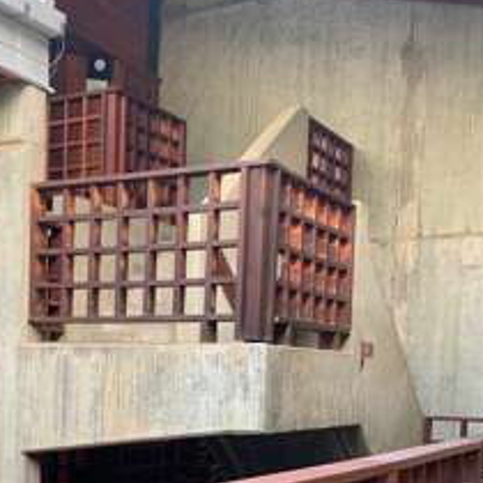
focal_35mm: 56
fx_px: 884
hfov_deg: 30.3
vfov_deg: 29.2
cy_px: 446
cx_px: 150
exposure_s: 1/121
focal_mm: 4.25
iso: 64
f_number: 1.8
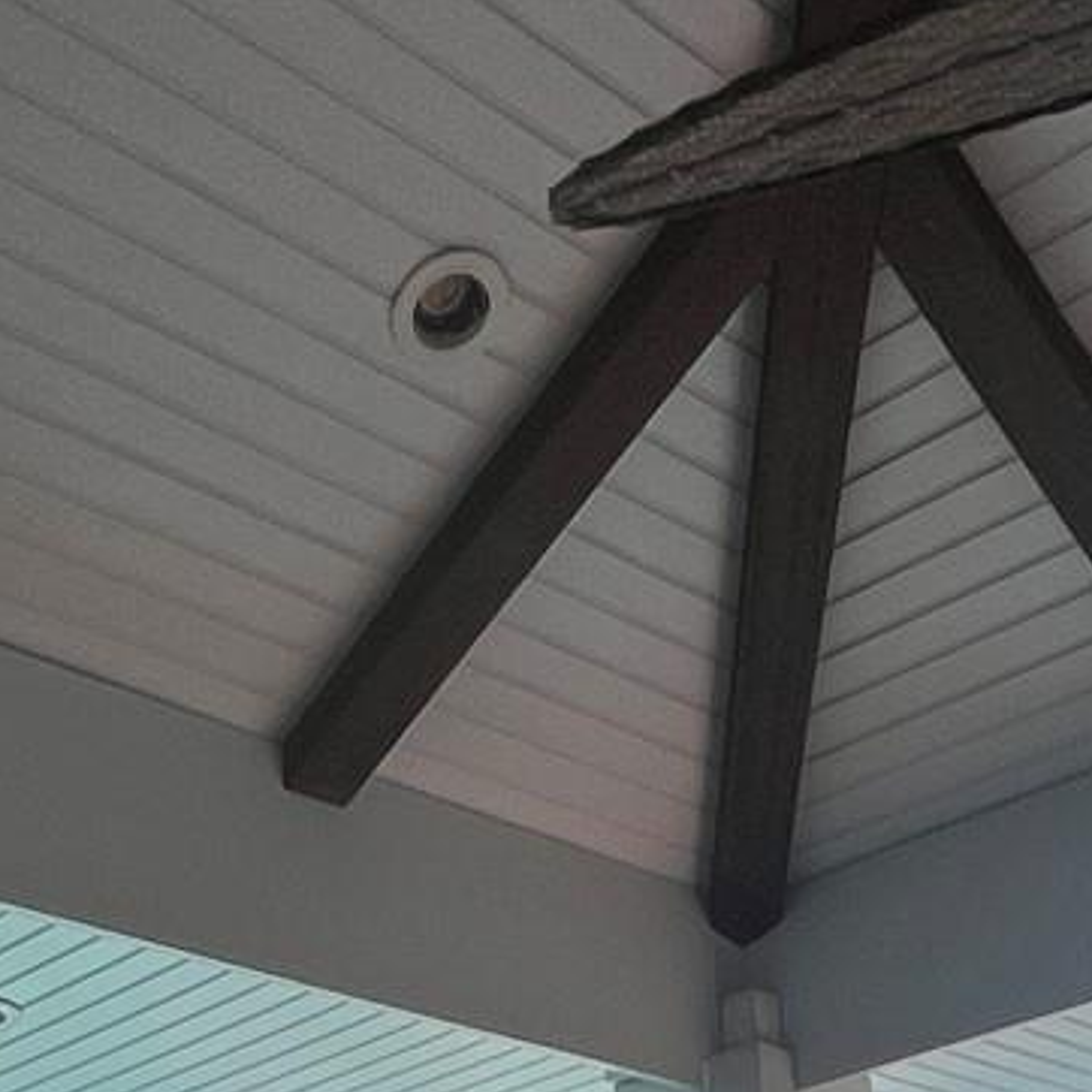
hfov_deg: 26.5
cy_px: 2045
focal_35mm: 65
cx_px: 570
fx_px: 2320
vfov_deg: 19.1
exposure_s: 1/951
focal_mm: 1.57
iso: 32
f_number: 1.8
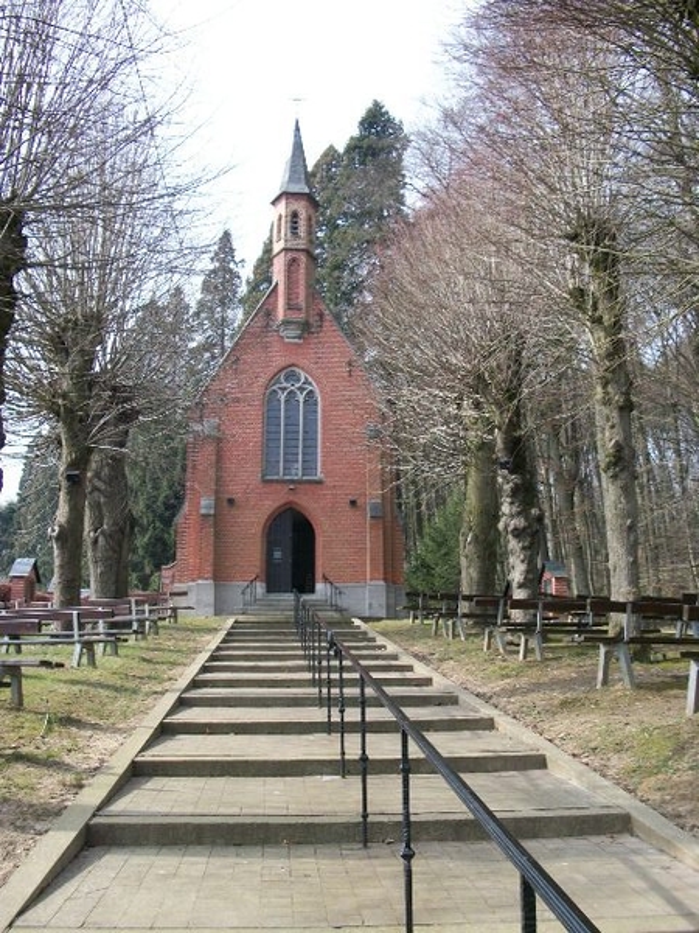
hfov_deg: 44.2
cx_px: 350
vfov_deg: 56.8
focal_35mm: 32
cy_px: 466
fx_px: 862
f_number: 8.8
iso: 80
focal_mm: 5.7
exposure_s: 1/60
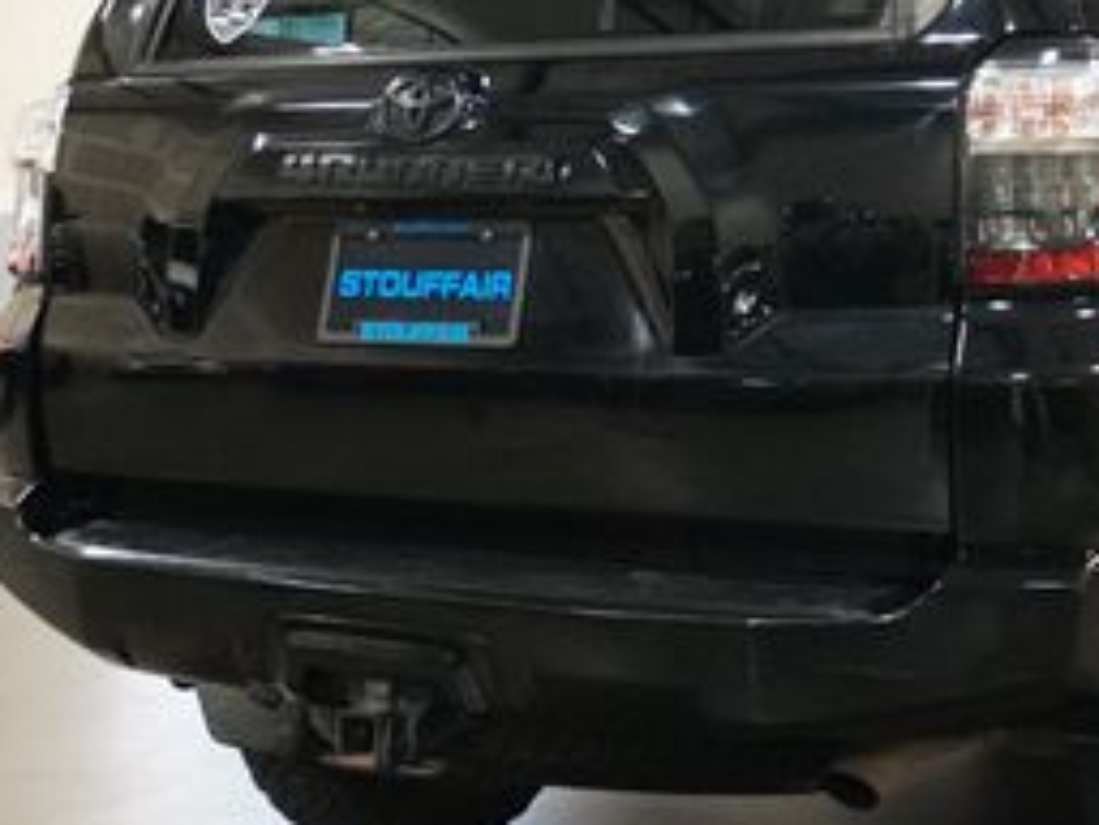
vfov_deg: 20.2
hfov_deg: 26.5
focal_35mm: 72
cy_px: 155
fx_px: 2286
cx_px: 880
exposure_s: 1/160
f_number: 4
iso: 6400
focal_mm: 20
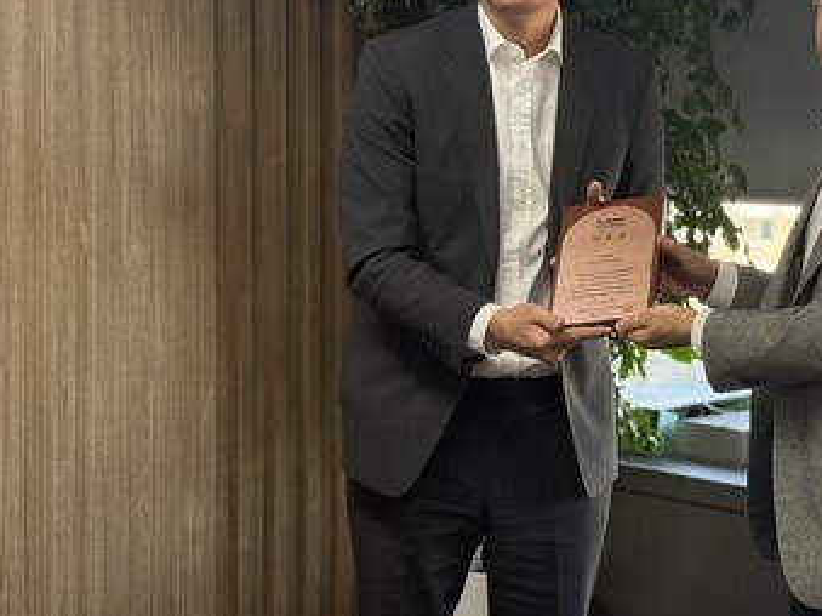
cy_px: 209
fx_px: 2018
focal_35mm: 85
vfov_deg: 17.3
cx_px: 623
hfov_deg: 22.8
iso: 160
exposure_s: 1/120
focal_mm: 6.76
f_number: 1.78
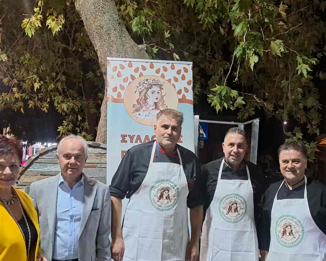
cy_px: 156
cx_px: 180
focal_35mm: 37
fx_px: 357
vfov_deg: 40.0
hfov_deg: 49.0
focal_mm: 4.65
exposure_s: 1/50
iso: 200
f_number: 1.8
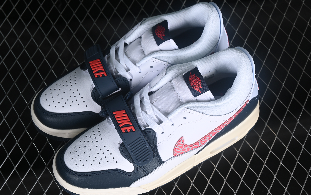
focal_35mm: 77
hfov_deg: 26.8
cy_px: 102
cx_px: 156
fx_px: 653
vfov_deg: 16.9
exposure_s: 1/80
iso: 160
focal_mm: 50
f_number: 7.1
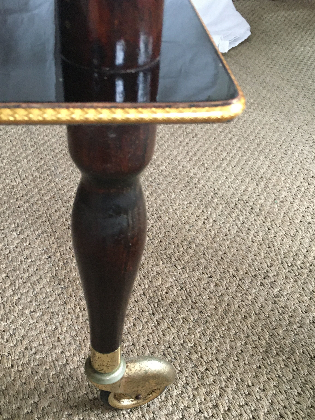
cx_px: 141
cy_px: 248
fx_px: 461
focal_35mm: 38
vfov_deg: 48.7
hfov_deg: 37.7
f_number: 2.2
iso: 200
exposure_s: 1/20
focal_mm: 4.15
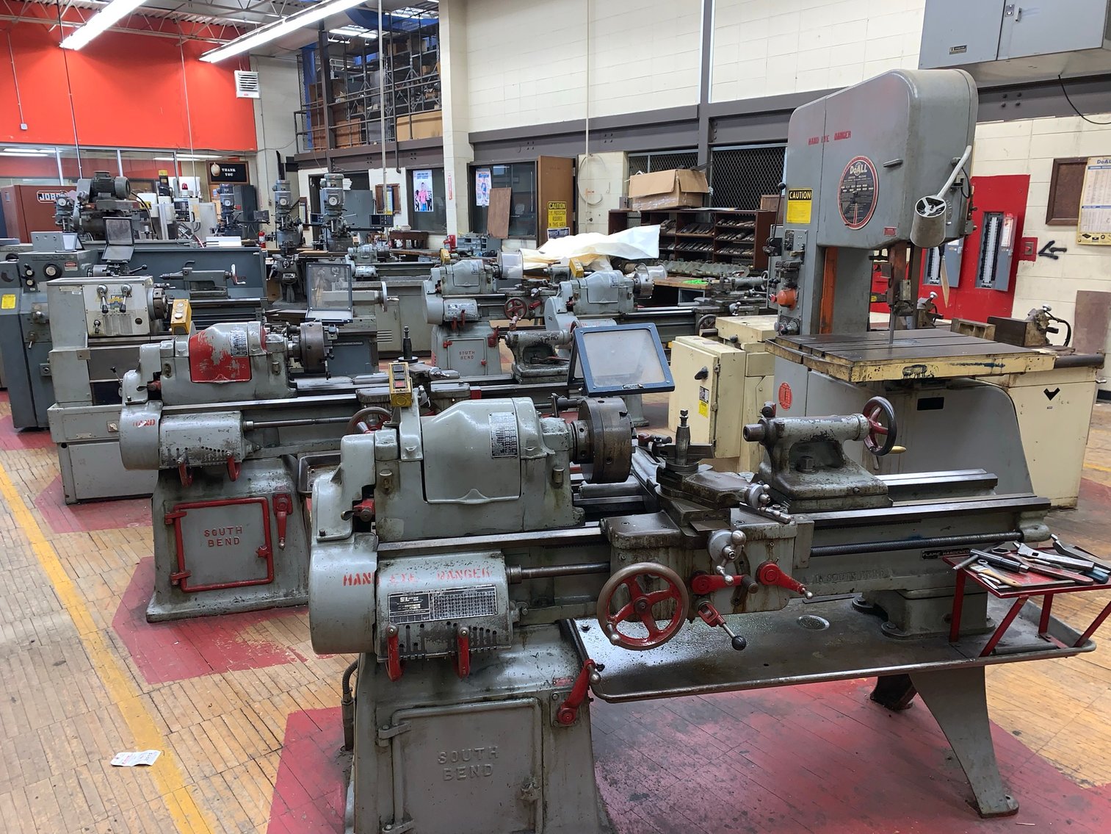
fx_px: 835
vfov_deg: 53.1
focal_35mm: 26
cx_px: 556
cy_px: 417
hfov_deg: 67.3
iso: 25
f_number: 1.8
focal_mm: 4.25
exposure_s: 1/15
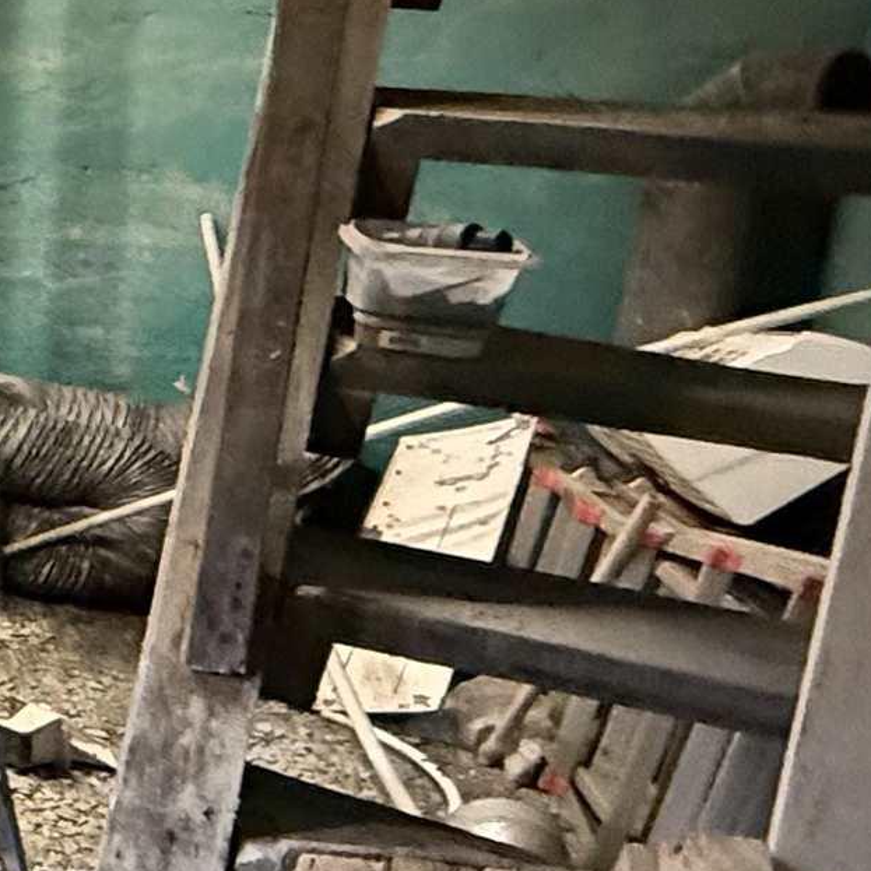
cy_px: 372
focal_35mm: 61
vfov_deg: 28.1
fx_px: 1737
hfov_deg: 16.7
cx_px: -1056
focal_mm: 2.22
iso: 800
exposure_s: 1/60
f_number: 2.2
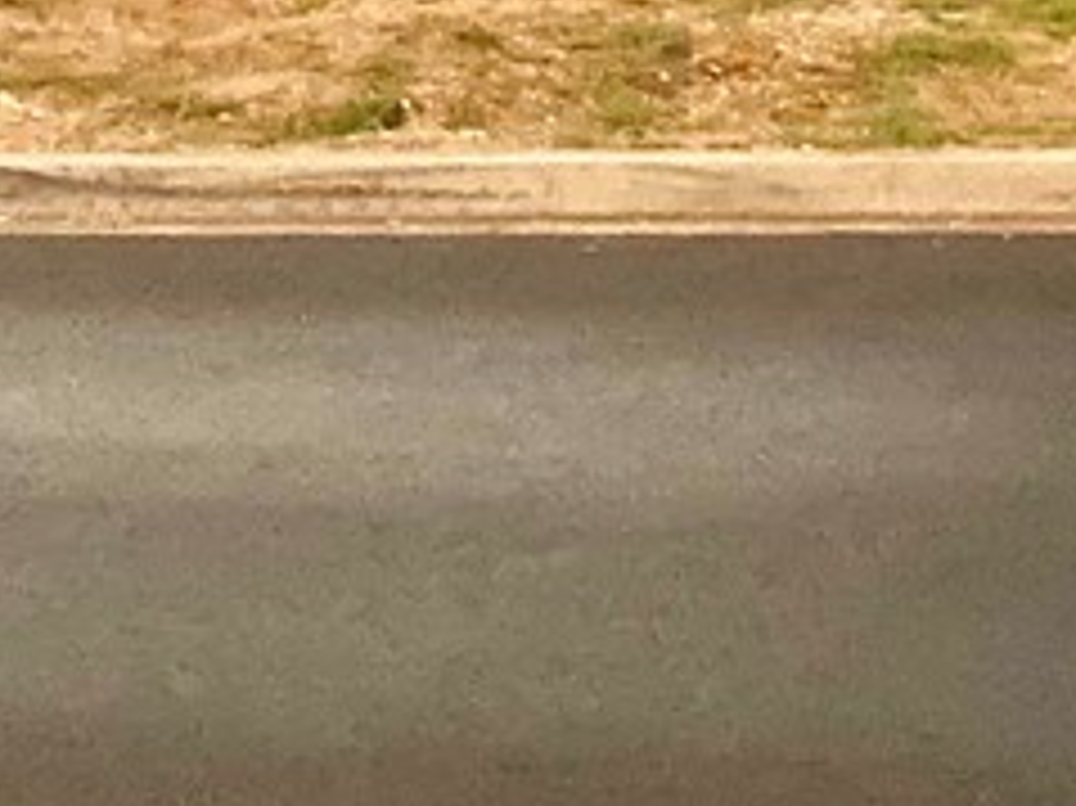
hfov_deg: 16.0
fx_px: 3728
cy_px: -838
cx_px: 1184
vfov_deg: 11.1
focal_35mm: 120
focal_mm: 3.99
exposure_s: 1/23
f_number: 1.8
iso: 640
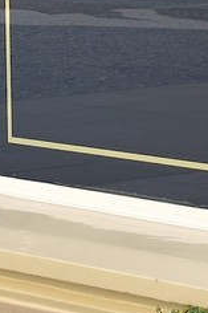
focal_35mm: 380
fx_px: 3298
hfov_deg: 3.6
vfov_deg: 5.1
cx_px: -325
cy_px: -687
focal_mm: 56
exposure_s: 1/80
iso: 200
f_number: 7.1
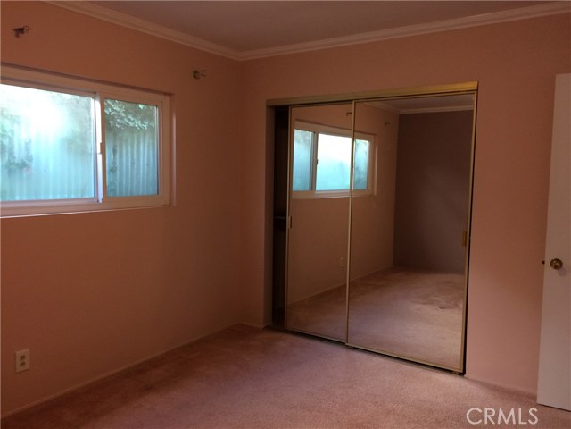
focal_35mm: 29
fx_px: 478
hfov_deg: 61.7
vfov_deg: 48.2
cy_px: 214
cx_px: 286
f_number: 2.2
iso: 100
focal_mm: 4.15
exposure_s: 1/30
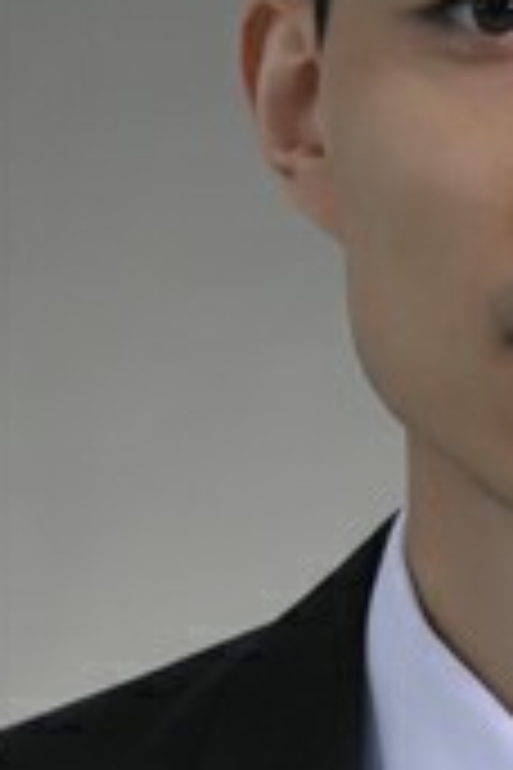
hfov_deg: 4.1
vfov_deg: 6.1
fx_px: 7188
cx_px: 648
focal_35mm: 336
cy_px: 308
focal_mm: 85
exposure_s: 1/125
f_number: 5.6
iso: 160
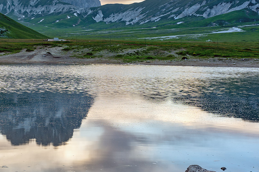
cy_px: 58
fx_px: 525
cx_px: 34
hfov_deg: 26.9
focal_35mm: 73
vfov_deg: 18.6
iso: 100
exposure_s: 1/4
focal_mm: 37
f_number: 8
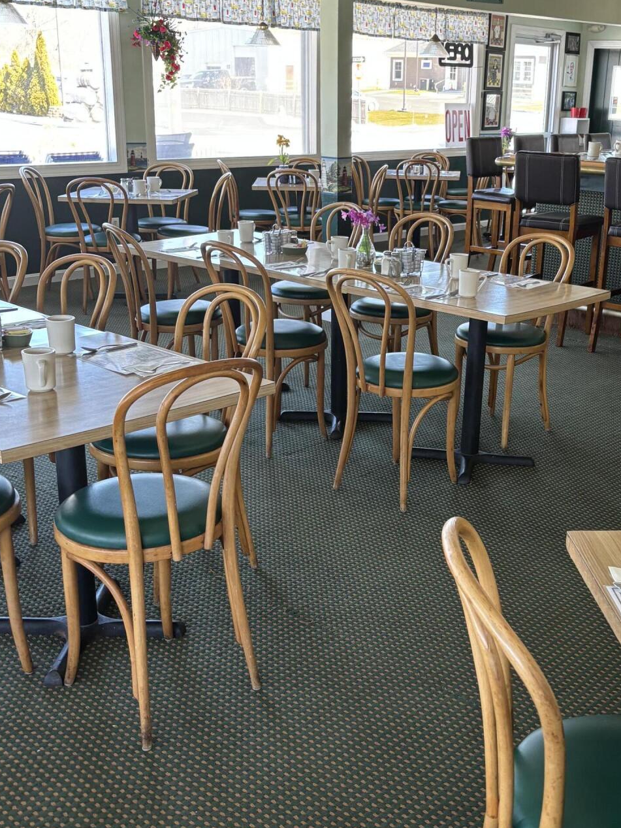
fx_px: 981
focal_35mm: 41
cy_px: 422
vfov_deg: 45.8
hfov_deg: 34.8
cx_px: 407
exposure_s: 1/109
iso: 125
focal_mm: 5.96
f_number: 1.6
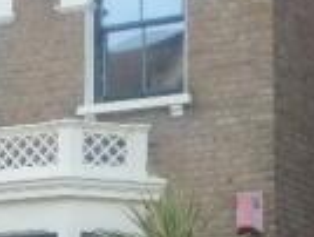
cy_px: 233
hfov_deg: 10.9
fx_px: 1618
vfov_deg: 8.3
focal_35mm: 178
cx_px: -41
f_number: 3.6
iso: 80
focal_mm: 6.8
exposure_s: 1/90
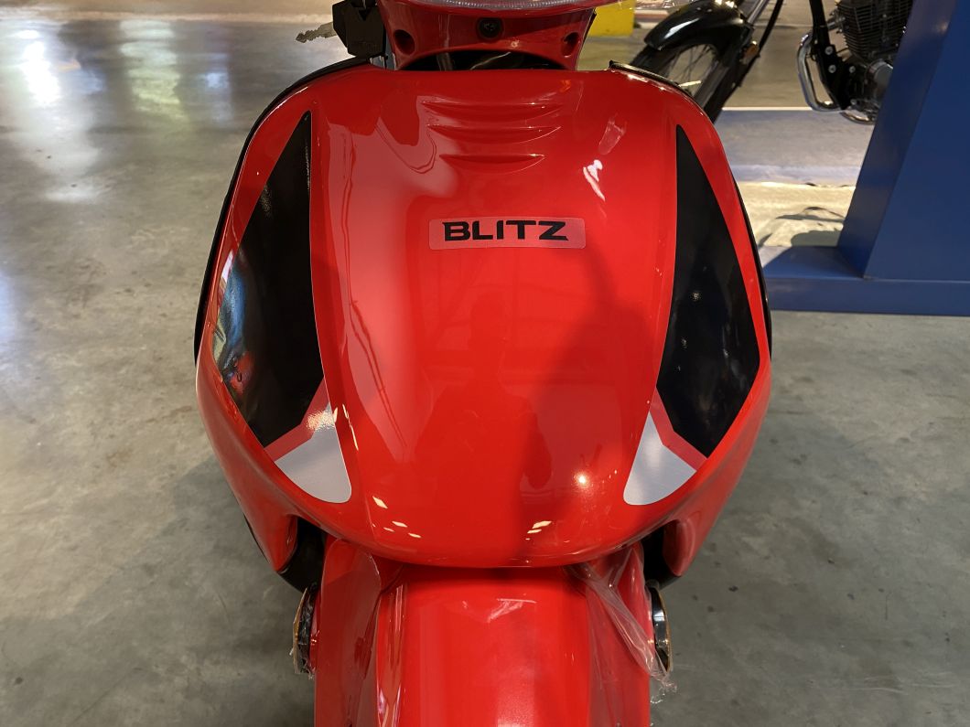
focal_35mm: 26
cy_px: 364
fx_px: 729
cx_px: 485
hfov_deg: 67.3
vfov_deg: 53.1
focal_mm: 4.25
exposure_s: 1/50
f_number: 1.8
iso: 160
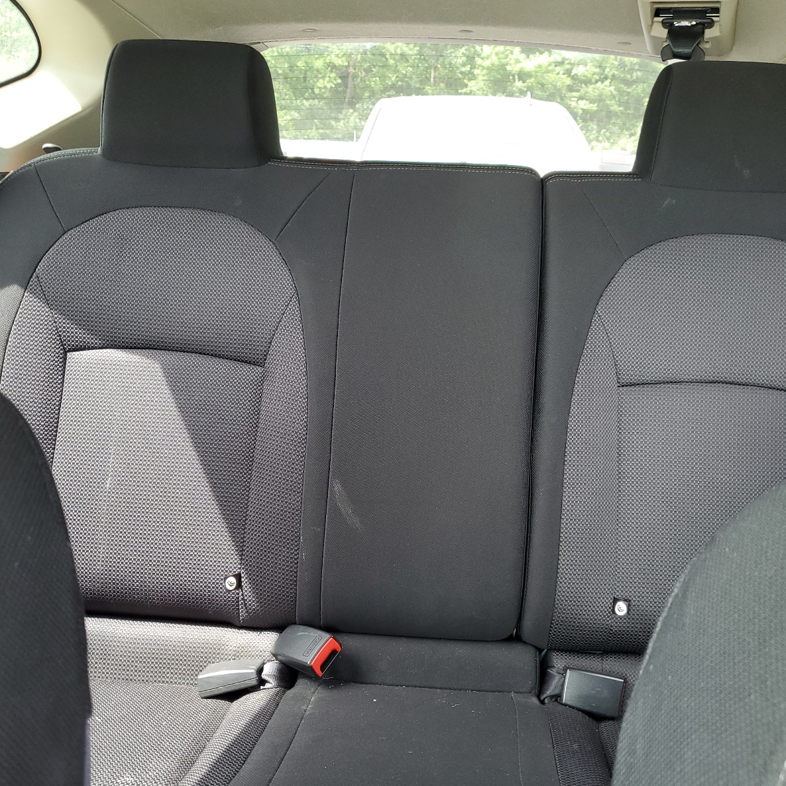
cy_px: 392
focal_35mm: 31
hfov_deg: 52.5
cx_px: 408
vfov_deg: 52.5
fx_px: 796
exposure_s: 1/60.2
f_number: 1.5
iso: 74
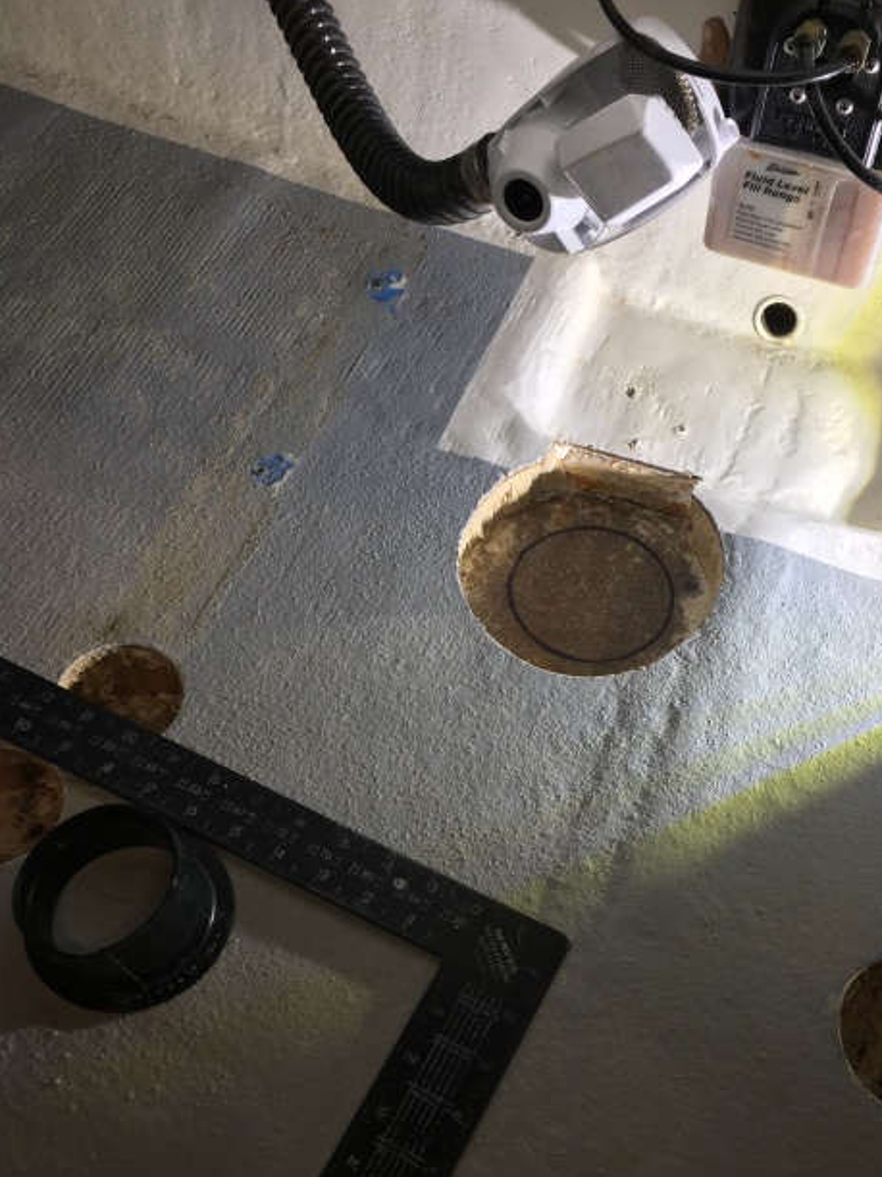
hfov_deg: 37.4
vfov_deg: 48.8
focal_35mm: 38
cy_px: 690
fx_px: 1291
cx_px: 574
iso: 25
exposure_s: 1/40
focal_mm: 4.15
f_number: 2.2
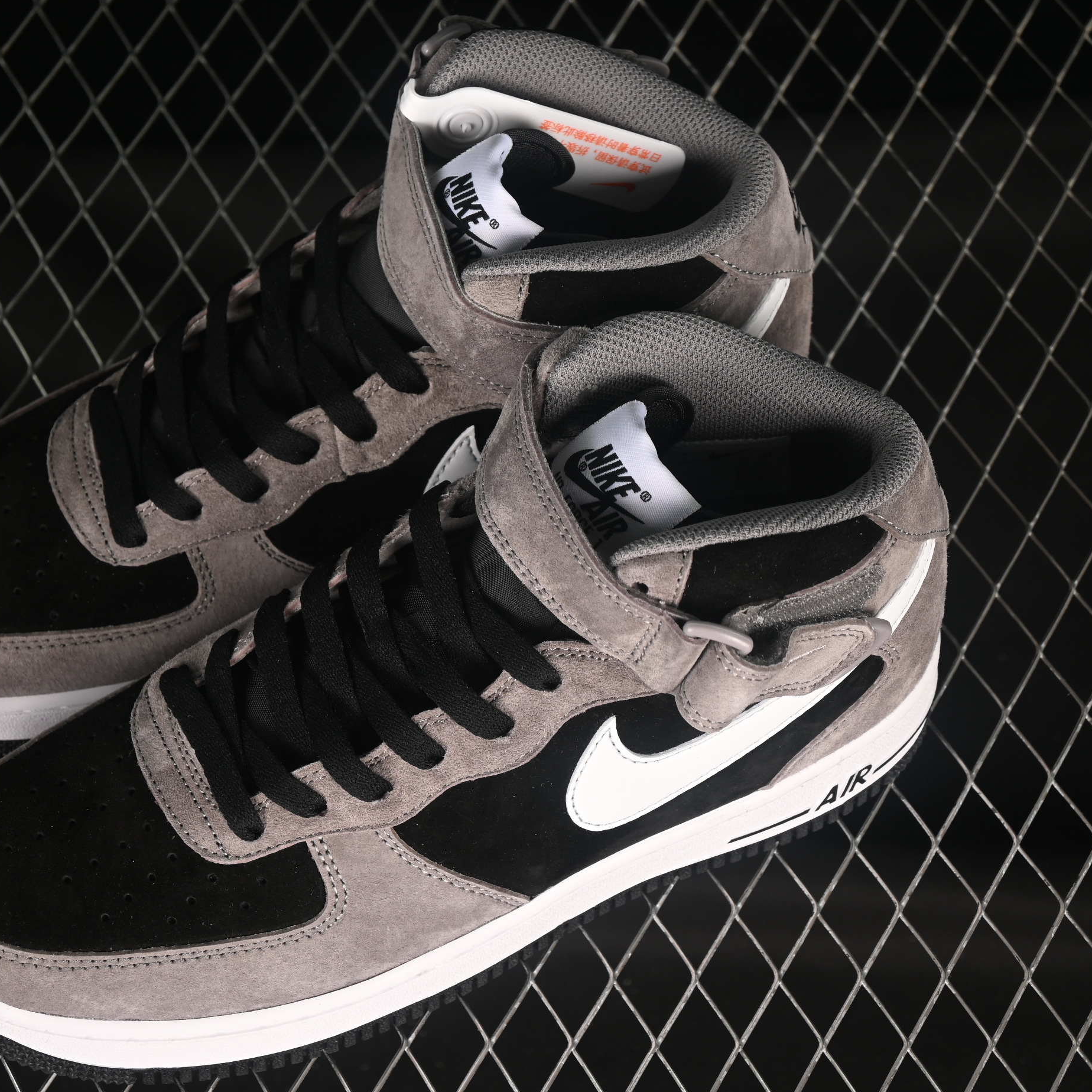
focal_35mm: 96
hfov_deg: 18.1
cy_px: 547
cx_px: 418
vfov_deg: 18.1
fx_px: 3426
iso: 160
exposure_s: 1/60
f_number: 6.3
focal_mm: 50
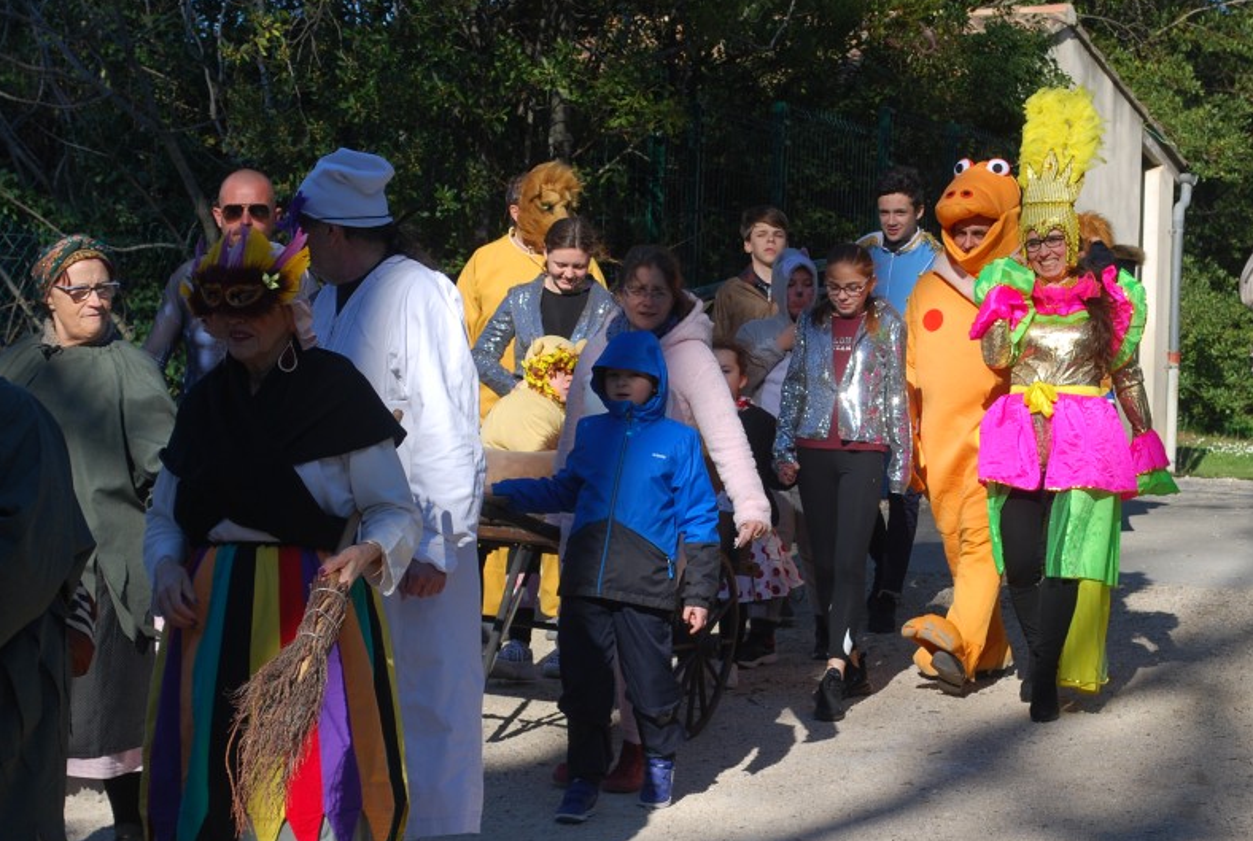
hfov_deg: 19.5
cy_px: 374
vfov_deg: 13.1
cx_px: 731
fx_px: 3649
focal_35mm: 105
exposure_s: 1/250
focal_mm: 55
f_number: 8
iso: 100
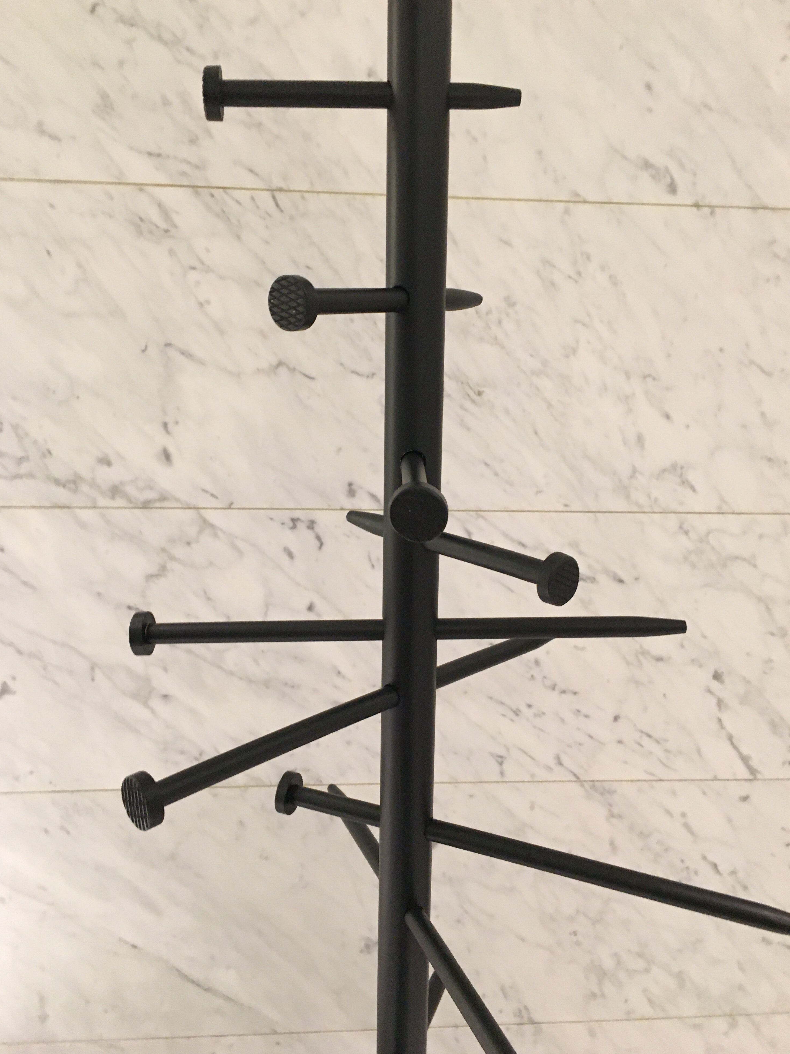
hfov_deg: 46.8
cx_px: 394
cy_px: 527
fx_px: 913
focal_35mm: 30
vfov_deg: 60.0
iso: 200
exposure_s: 1/33
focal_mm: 4.15
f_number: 2.2
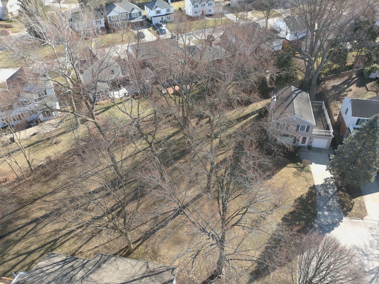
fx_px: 285
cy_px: 142
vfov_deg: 53.1
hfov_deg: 67.3
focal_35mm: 26
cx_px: 190
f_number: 1.8
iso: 100
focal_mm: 4.74
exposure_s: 1/240
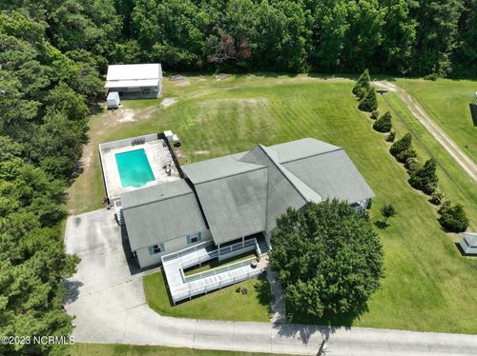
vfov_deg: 56.7
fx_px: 330
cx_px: 238
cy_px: 178
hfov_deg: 71.6
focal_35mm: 24
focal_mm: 12.29
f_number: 2.8
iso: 110
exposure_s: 1/1600
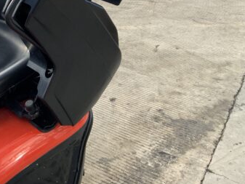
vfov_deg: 25.7
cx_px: 38
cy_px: 18
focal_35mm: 55
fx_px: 389
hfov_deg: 33.6
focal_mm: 3
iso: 16
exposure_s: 1/403
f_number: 1.8
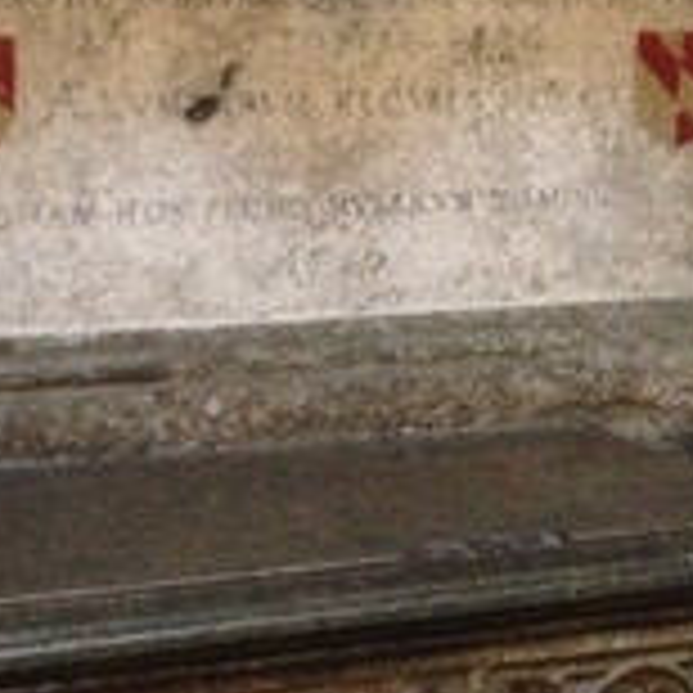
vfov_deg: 19.0
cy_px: 477
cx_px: 198
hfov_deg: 19.0
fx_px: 2061
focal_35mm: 91
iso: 800
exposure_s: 1/15
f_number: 2.4
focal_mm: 4.13
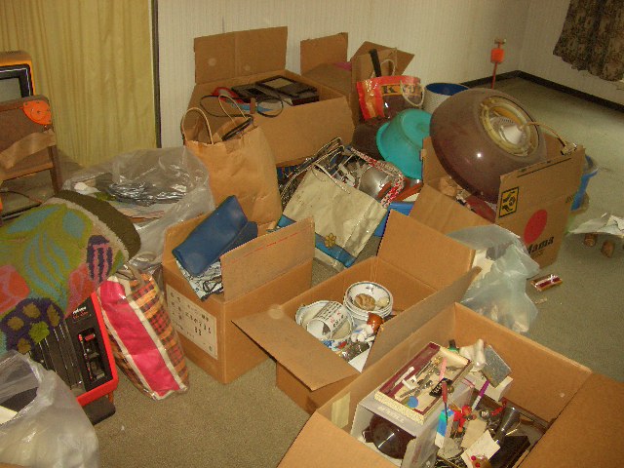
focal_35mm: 35
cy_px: 234
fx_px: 631
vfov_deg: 40.7
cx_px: 312
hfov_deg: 52.6
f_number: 2.6
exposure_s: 1/60
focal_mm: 5.8
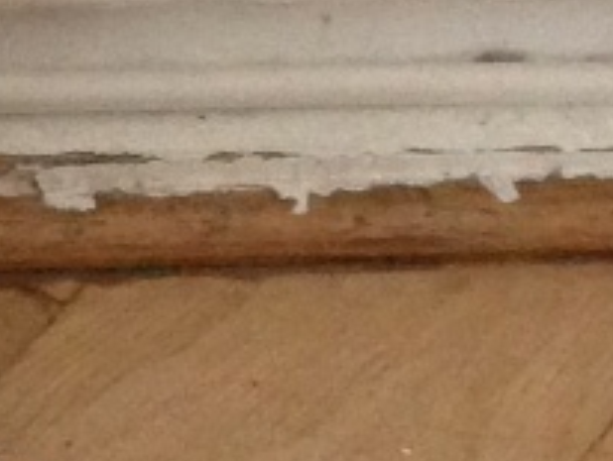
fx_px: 4627
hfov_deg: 7.0
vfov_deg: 5.7
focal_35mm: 261
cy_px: 18
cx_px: -1042
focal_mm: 4.13
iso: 320
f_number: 2.4
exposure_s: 1/20
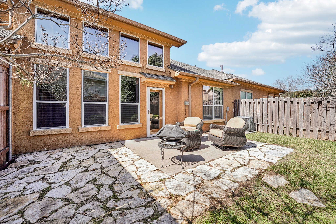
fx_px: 131
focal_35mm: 14
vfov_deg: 81.2
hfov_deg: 104.3
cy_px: 112
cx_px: 168
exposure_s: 1/640
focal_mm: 14
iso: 400
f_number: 8
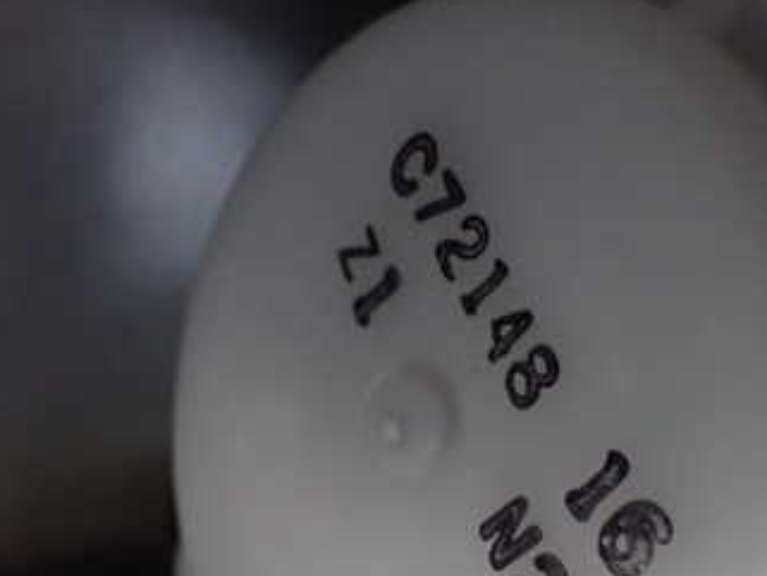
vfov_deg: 25.6
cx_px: 437
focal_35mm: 56
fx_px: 1241
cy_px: 471
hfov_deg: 34.3
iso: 800
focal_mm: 5.4
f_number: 2.3
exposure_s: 1/80
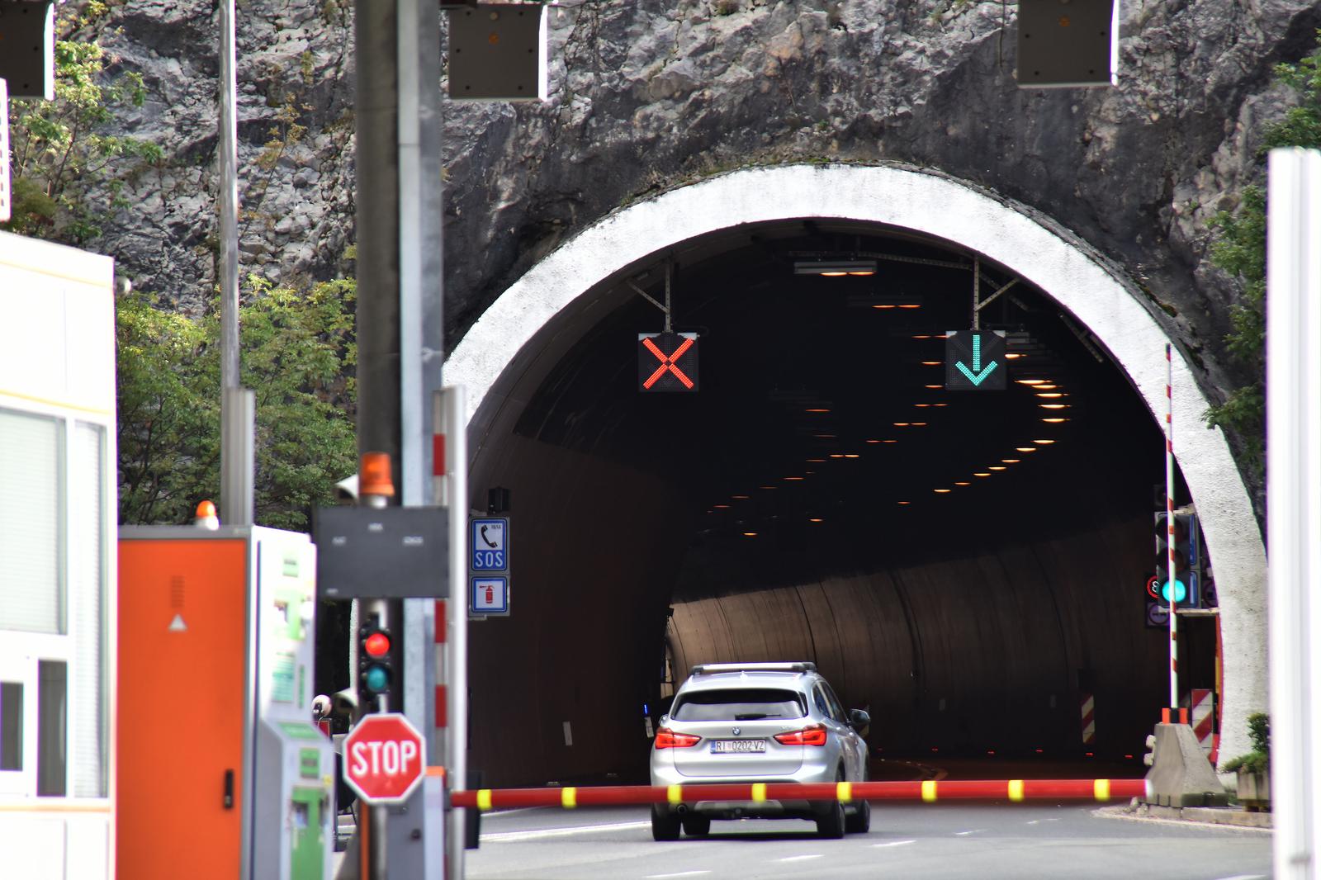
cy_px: 440
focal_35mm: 300
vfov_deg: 4.6
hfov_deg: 6.9
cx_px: 660
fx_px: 11005
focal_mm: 300
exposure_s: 1/250
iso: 640
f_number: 8
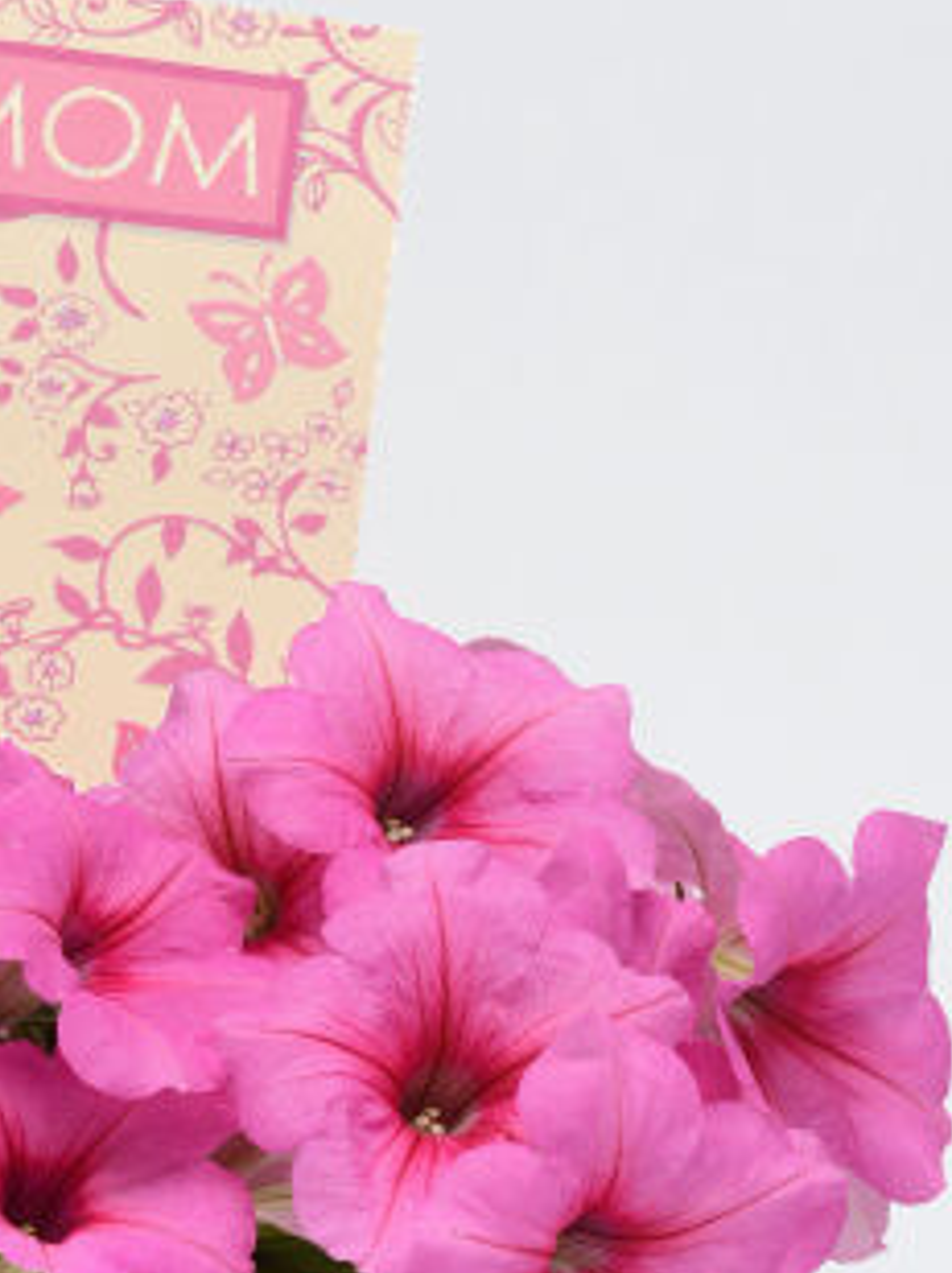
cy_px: 950
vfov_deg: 8.0
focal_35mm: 246
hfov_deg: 6.0
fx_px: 9039
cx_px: -62
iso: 200
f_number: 20
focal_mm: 105
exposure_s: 1/60
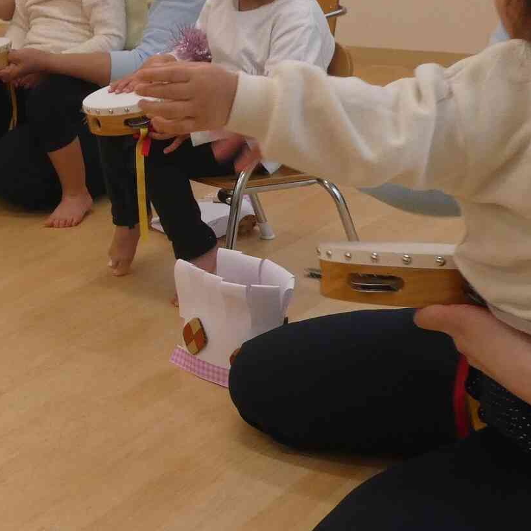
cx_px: -75
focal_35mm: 68
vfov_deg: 25.2
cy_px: 168
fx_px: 1180
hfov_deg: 23.5
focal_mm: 4.3
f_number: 3.3
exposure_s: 1/60
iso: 200
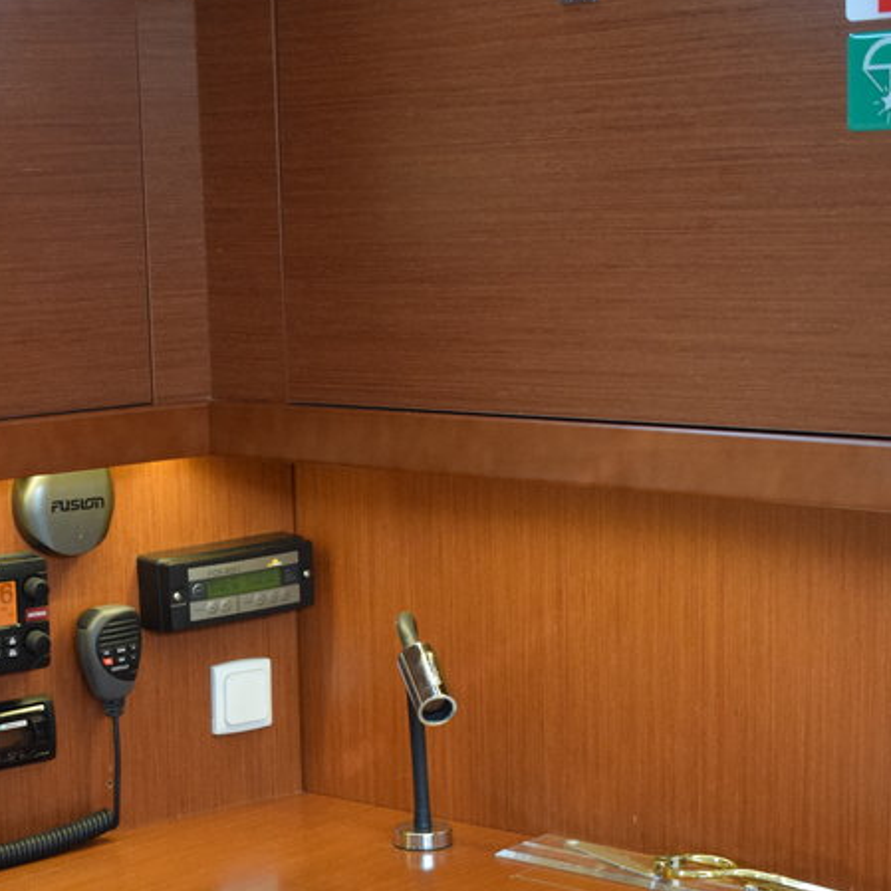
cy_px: 634
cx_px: 179
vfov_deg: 22.0
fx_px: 2273
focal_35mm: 78
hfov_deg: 21.9
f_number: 5
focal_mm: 25
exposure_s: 1/100
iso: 1600
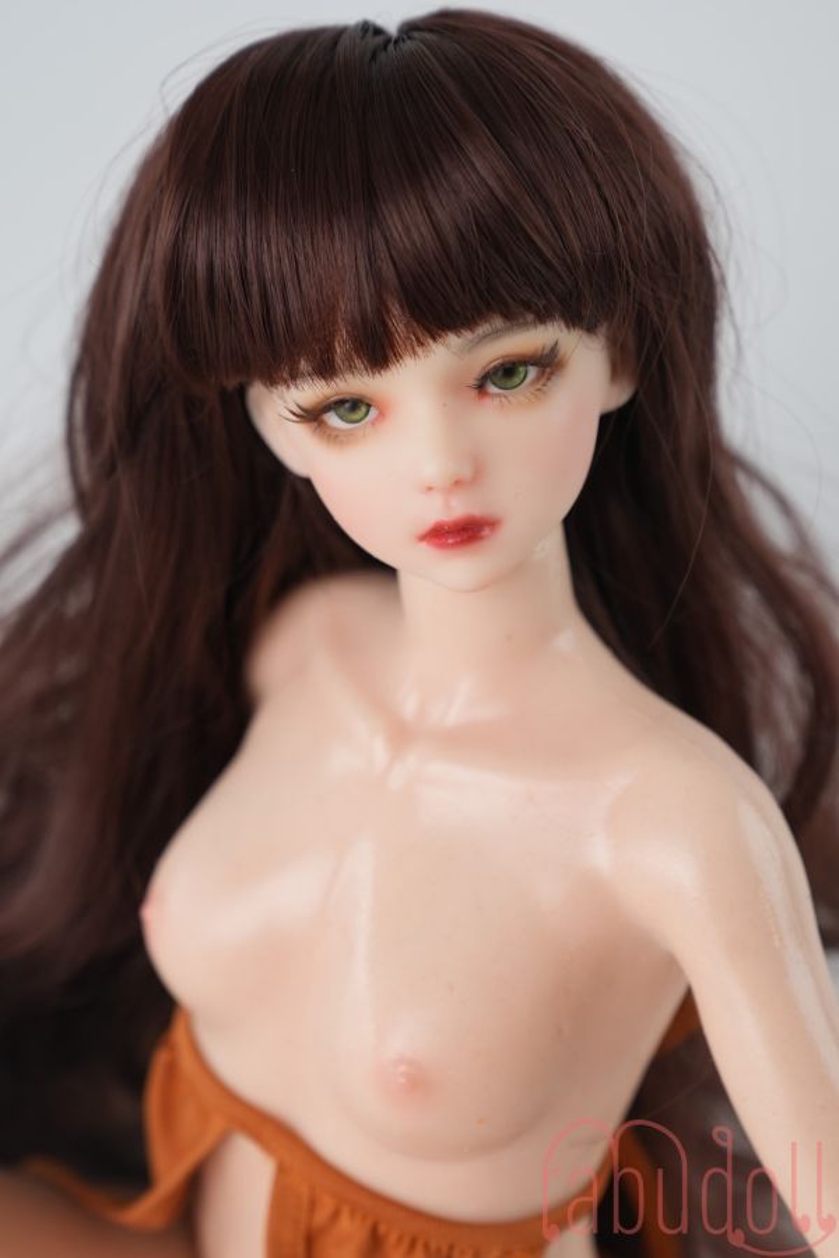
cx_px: 420
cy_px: 629
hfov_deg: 19.5
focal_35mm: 70
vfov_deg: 28.8
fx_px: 2447
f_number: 4.5
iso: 500
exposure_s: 1/125
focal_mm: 70
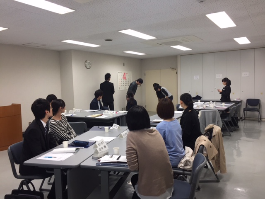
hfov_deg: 61.7
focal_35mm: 29
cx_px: 132
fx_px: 222
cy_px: 100
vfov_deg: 48.2
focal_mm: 4.15
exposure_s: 1/30
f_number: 2.2
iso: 64
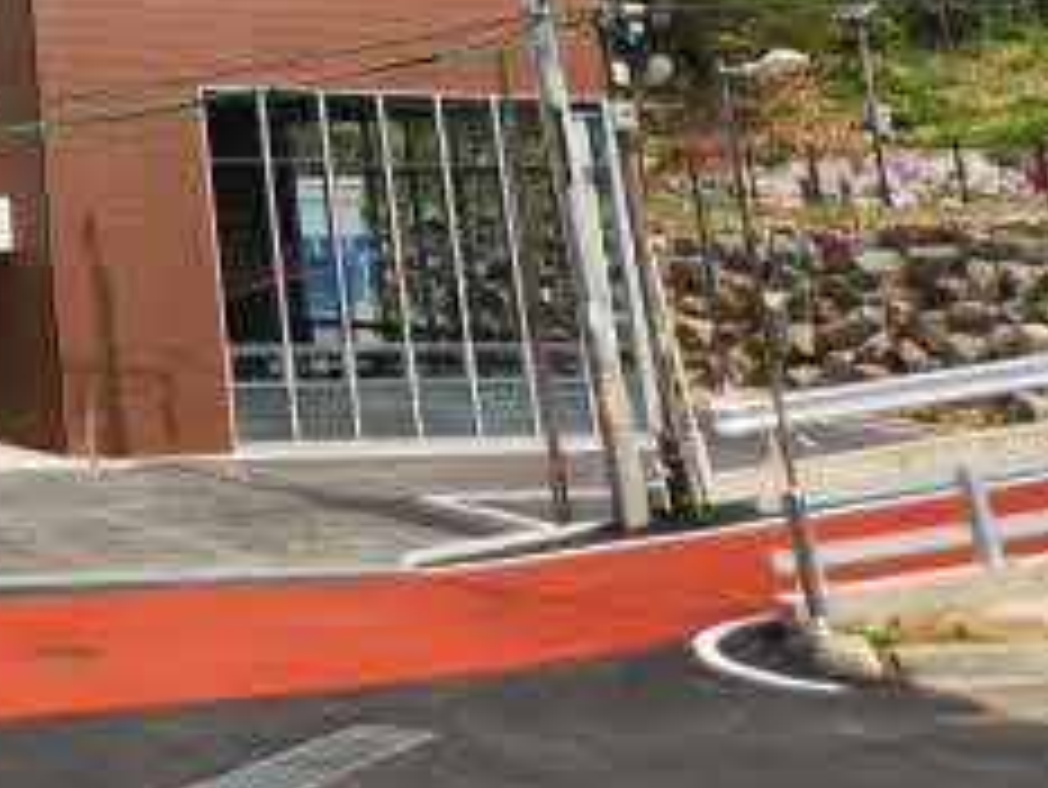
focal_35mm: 69
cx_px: -513
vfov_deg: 19.0
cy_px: -353
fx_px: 2090
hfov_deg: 23.0
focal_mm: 5.4
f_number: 1.8
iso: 20
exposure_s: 1/1737
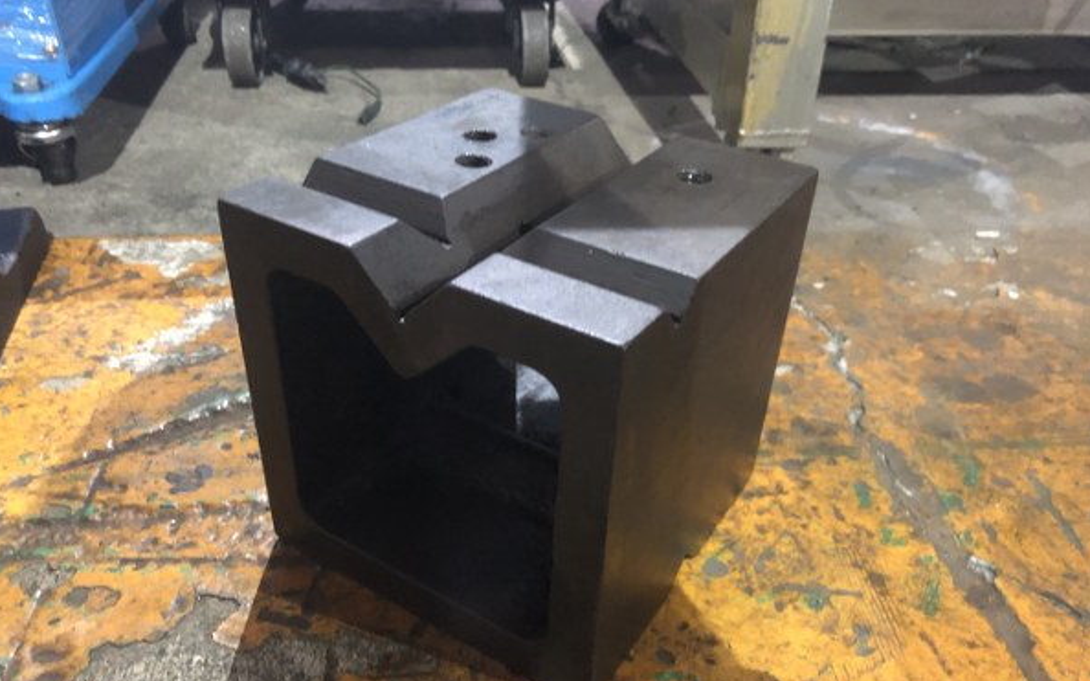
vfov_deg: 41.8
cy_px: 369
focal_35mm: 30
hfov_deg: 62.9
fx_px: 891
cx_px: 545
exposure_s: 1/4
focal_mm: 3.99
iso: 100
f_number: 1.8
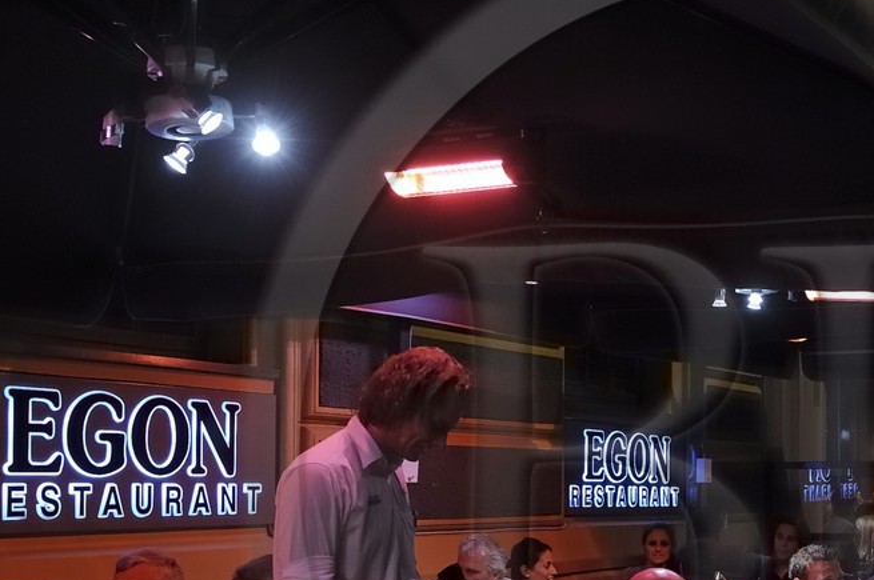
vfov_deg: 20.3
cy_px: 465
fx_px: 1600
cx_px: 789
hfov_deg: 29.3
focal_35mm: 66
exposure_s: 1/40
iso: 1600
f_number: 4.5
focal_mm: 27
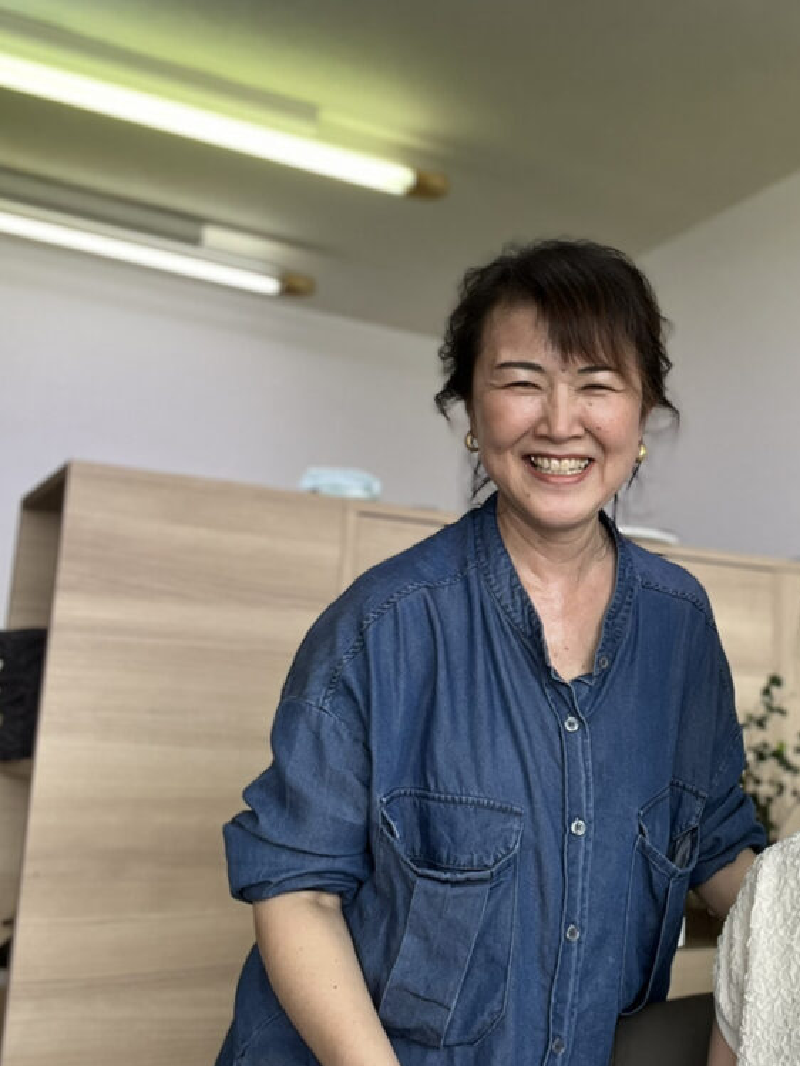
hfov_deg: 33.3
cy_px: 524
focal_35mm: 41
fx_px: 1263
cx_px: 717
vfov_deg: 45.8
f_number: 2.2
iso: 32
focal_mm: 2.71
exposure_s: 1/120
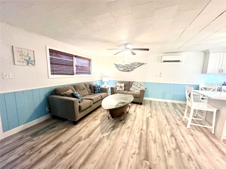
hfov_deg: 102.1
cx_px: 113
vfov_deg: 85.7
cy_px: 84
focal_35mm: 14
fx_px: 91
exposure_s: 1/60
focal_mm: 2.22
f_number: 2.2
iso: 400
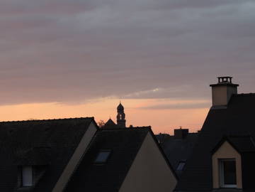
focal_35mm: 105
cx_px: 128
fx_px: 773
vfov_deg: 14.1
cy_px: 96
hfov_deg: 18.7
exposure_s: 1/100
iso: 320
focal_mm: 18.7
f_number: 4.2
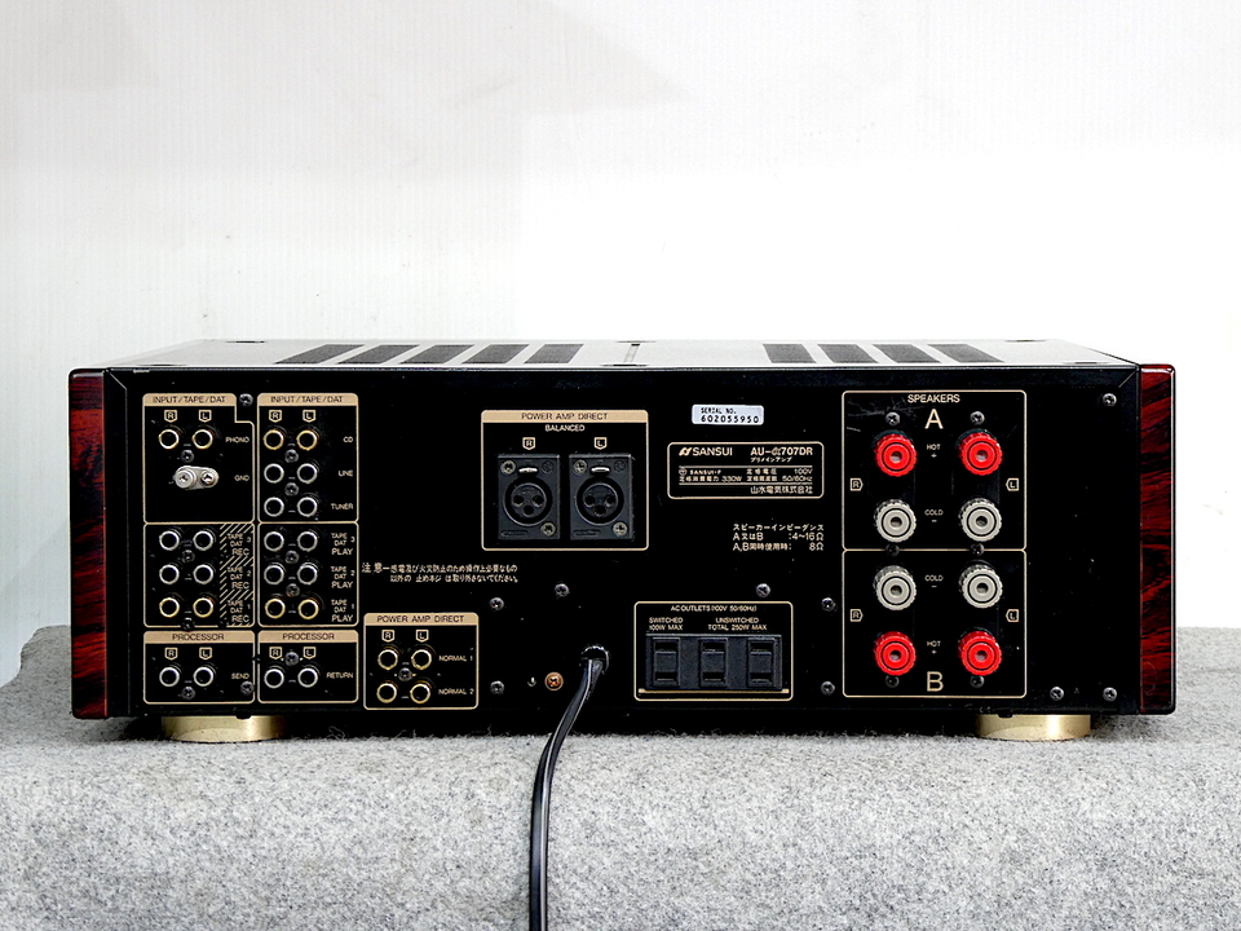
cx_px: 620
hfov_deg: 18.5
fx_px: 3800
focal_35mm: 106
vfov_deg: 14.0
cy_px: 466
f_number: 5.1
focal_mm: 19
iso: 200
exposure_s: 1/8
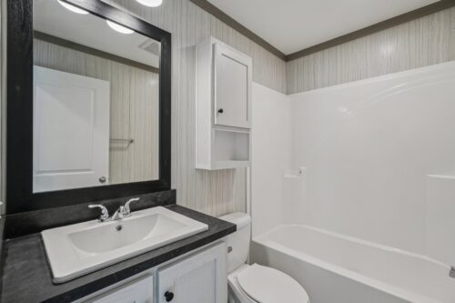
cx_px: 228
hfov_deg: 100.4
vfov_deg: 77.3
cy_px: 152
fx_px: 190
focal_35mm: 15
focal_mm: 10
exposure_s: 1/30
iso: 400
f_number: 8
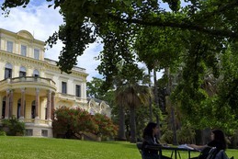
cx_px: 53
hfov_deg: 40.4
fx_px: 311
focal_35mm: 47
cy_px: 82
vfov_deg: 28.7
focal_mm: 29
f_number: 16
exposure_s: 1/200
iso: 200
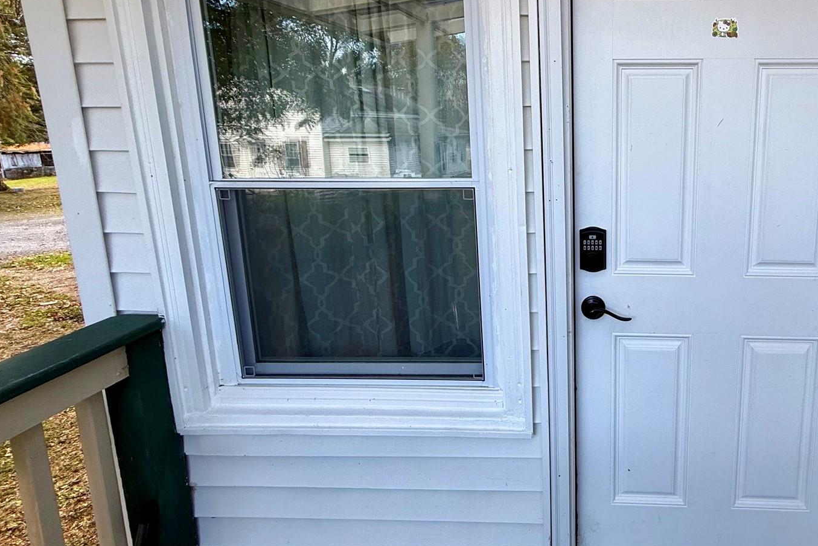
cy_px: 205
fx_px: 500
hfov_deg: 73.5
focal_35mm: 22
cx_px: 604
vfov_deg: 56.6
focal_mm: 2.22
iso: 50
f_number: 2.2
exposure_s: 1/182
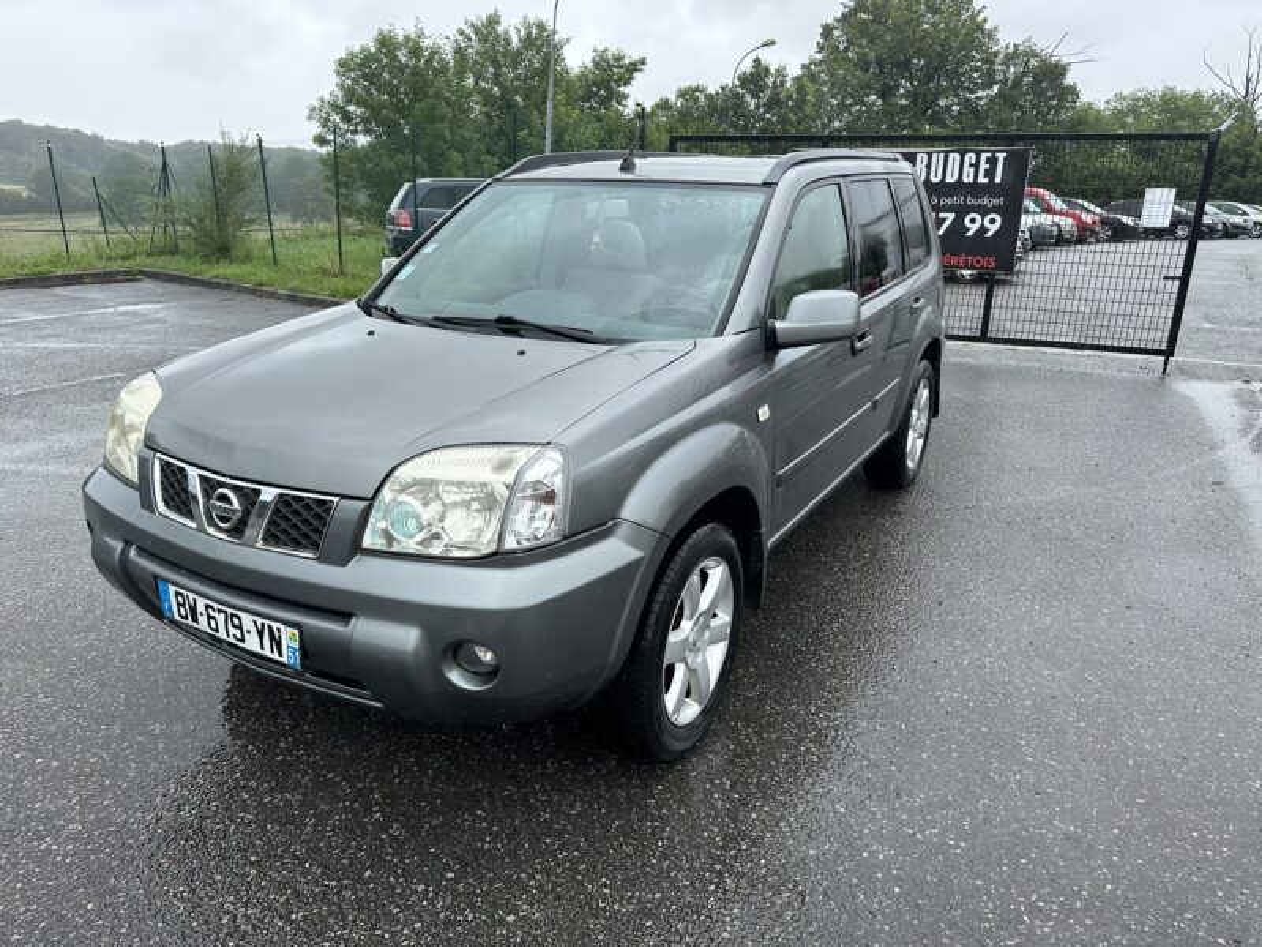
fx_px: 875
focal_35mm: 24
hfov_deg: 71.6
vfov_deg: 56.8
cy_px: 474
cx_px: 631
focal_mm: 6.86
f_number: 1.78
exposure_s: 1/1119
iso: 80
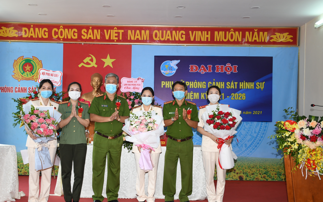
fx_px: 401
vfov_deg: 28.2
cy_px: 106
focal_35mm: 46
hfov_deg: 43.8
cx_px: 150
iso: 500
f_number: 4
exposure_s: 1/200
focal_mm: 27
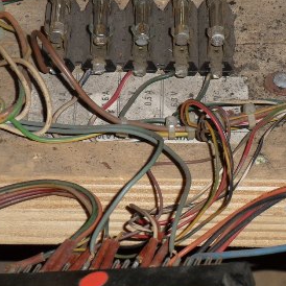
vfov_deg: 10.3
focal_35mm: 169
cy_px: 154
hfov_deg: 10.3
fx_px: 1580
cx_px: 172
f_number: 15
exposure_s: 1/60
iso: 240
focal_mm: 20.9
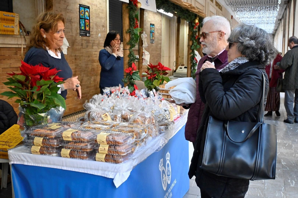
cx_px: 149
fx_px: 341
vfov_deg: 32.4
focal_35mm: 41
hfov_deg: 47.1
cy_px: 99
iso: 2000
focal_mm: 27.5
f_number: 4.5
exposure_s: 1/250
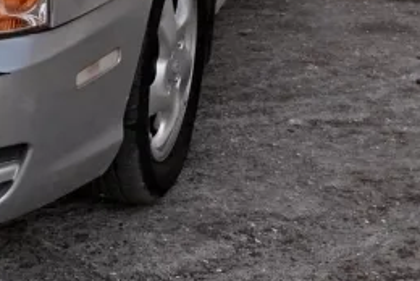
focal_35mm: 92
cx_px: -121
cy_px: 66
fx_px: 1075
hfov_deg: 20.3
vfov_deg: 14.8
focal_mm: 5.31
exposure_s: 1/175
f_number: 1.7
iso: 50
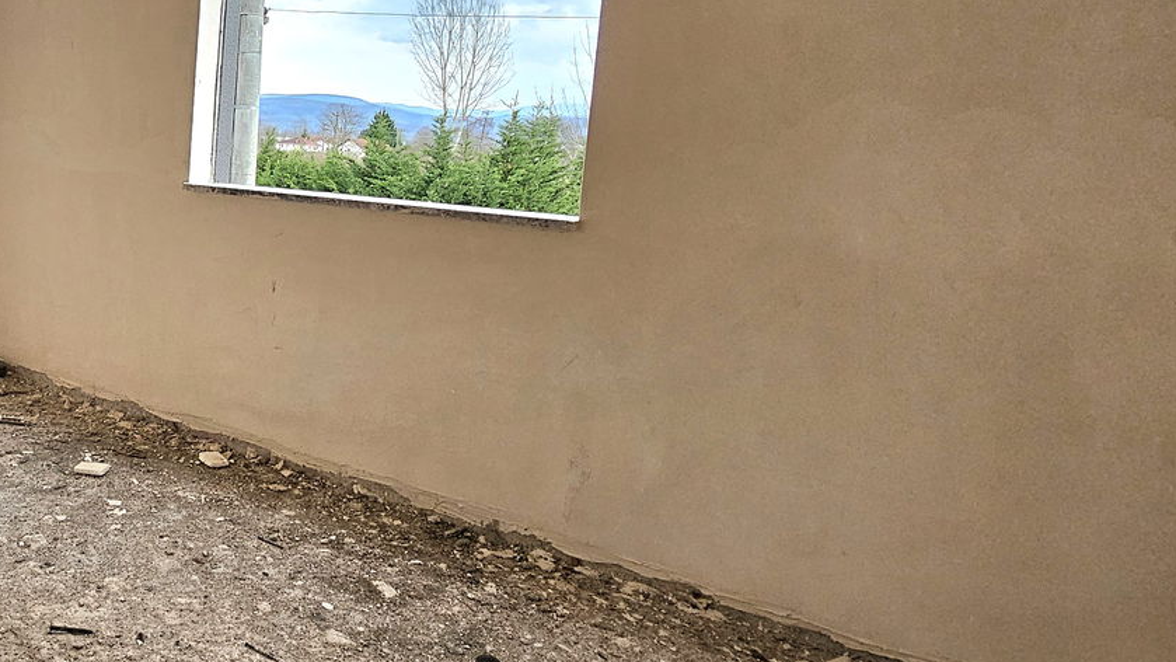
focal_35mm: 27
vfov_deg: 42.7
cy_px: 266
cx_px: 172
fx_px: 842
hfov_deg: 61.6
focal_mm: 2.2
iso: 160
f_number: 2.2
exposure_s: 1/70.9
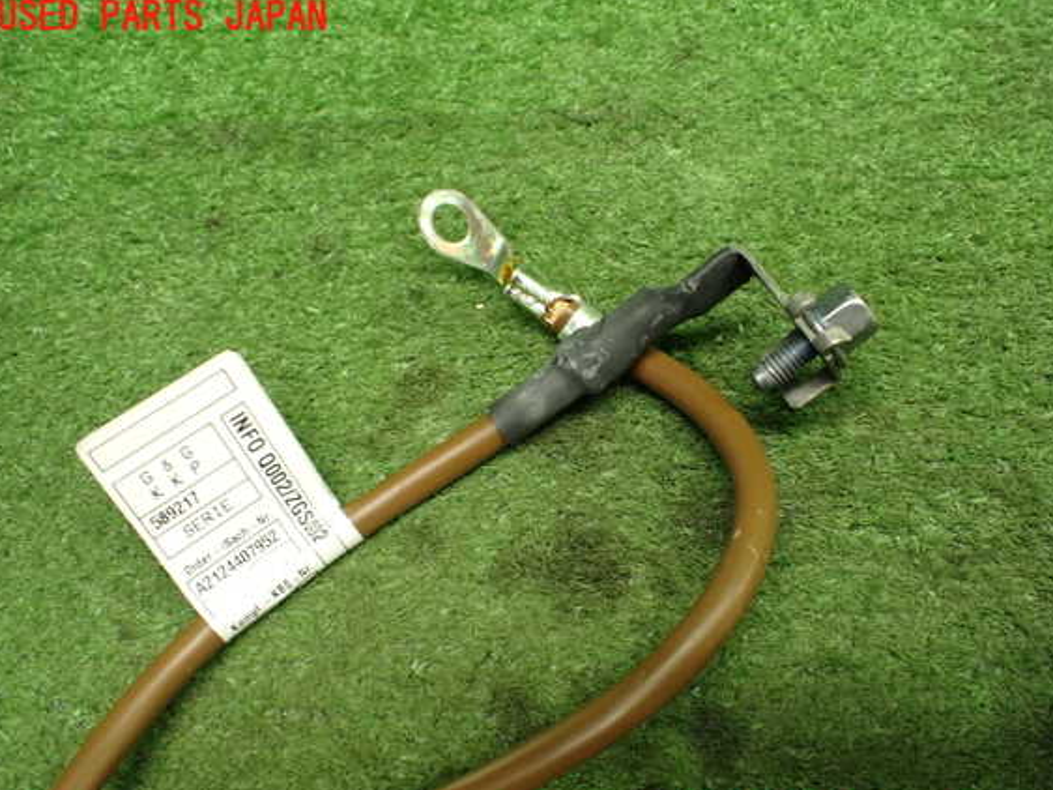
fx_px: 973
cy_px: 416
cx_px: 548
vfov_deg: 44.1
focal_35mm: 32
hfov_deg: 56.8
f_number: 2.3
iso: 800
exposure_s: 1/100
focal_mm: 5.4
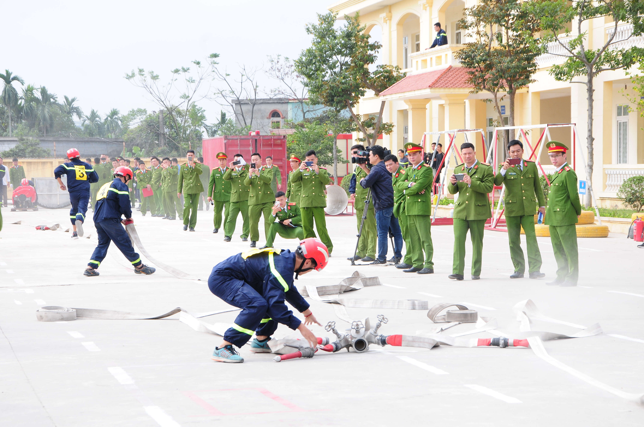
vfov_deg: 13.0
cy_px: 214
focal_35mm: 105
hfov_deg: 19.5
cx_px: 322
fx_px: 1876
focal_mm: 70
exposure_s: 1/200
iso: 250
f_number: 10
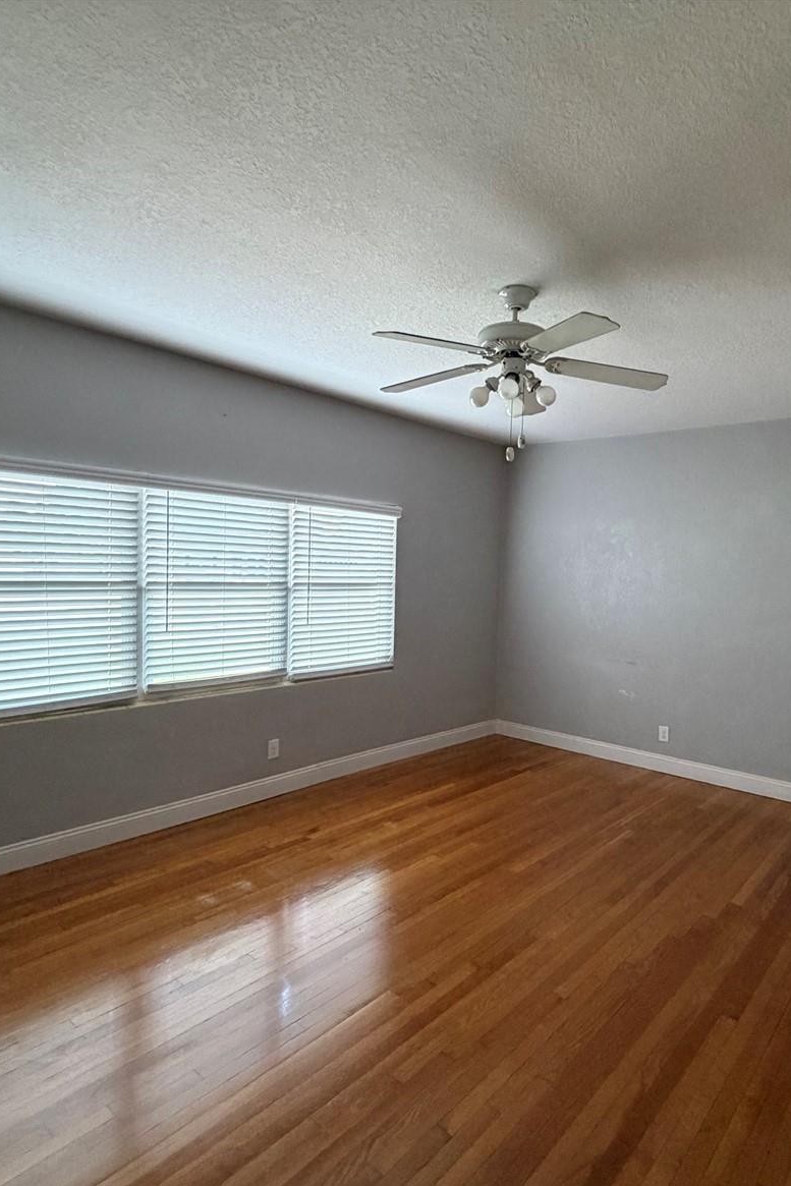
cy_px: 609
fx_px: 659
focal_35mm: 20
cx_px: 496
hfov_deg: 61.1
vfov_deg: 84.0
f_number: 2.2
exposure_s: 1/60
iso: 400
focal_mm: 2.22
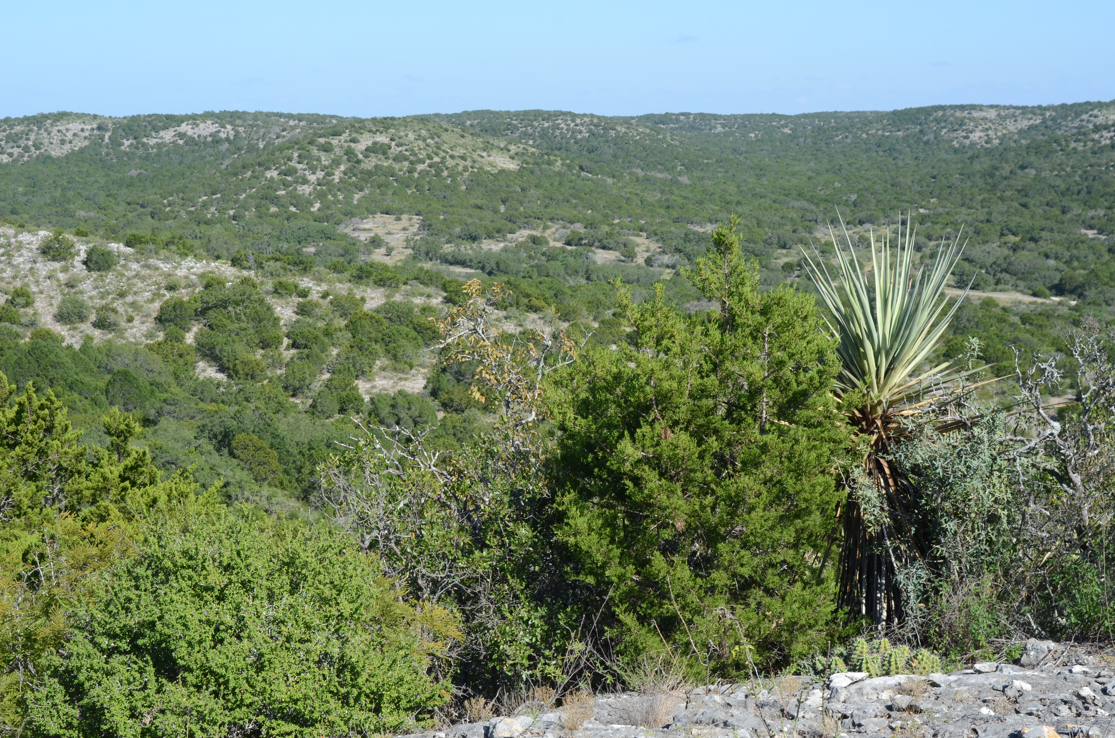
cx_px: 558
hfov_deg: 35.1
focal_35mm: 57
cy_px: 369
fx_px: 1762
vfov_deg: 23.7
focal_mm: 38
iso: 400
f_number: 11
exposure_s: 1/400
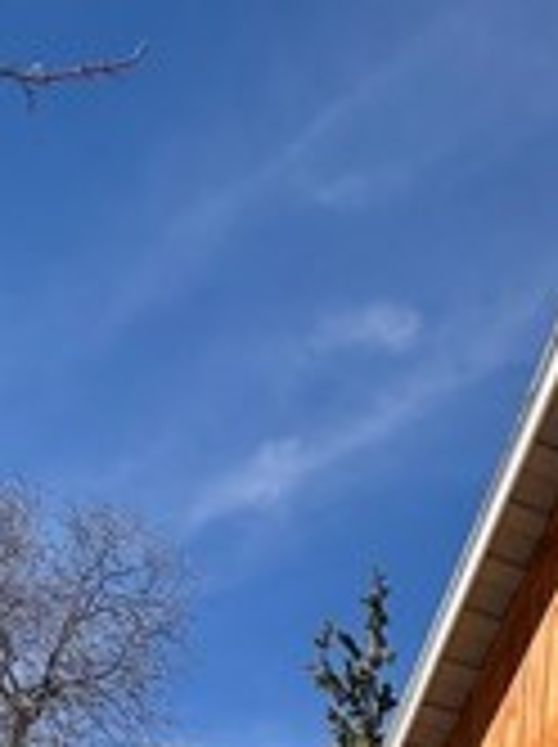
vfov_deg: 24.2
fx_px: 1164
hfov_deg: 26.1
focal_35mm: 54
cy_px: 1224
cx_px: 495
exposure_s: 1/2092
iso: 50
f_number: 2.2
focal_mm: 2.22
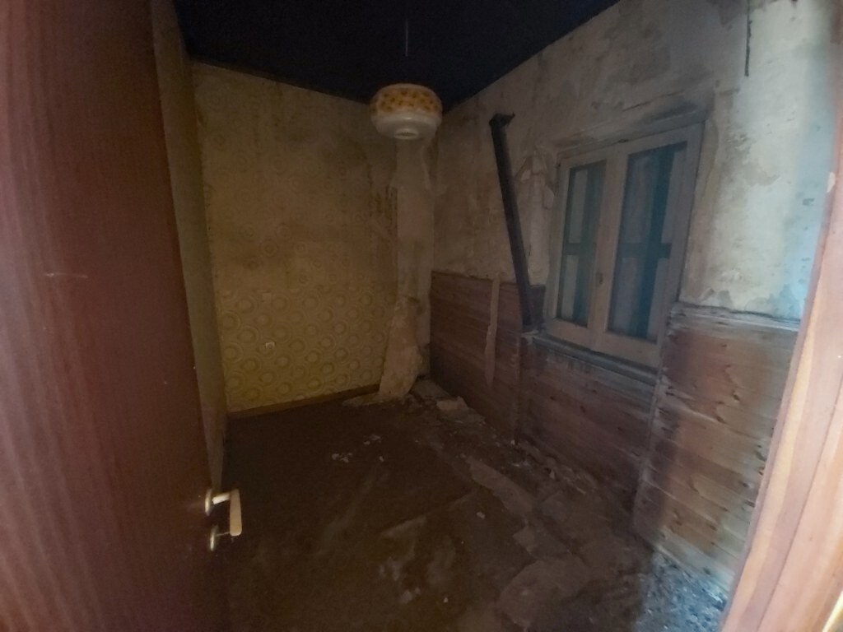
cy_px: 316
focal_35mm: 12
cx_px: 422
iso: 1000
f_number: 2.2
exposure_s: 1/17
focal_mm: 1.42
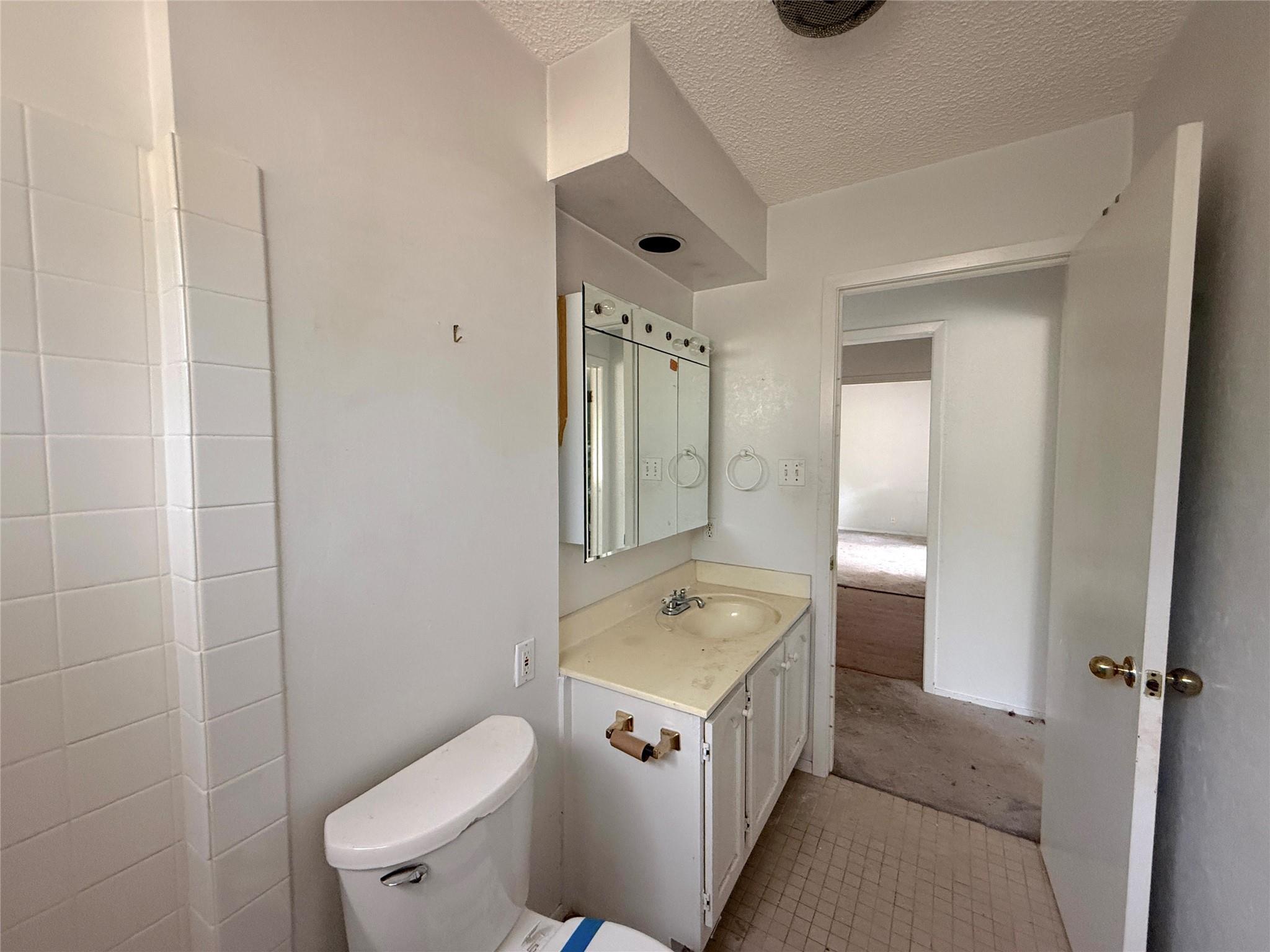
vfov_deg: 85.7
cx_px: 635
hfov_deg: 102.1
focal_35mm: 14
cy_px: 476
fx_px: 514
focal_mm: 2.22
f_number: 2.2
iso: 500
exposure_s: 1/60
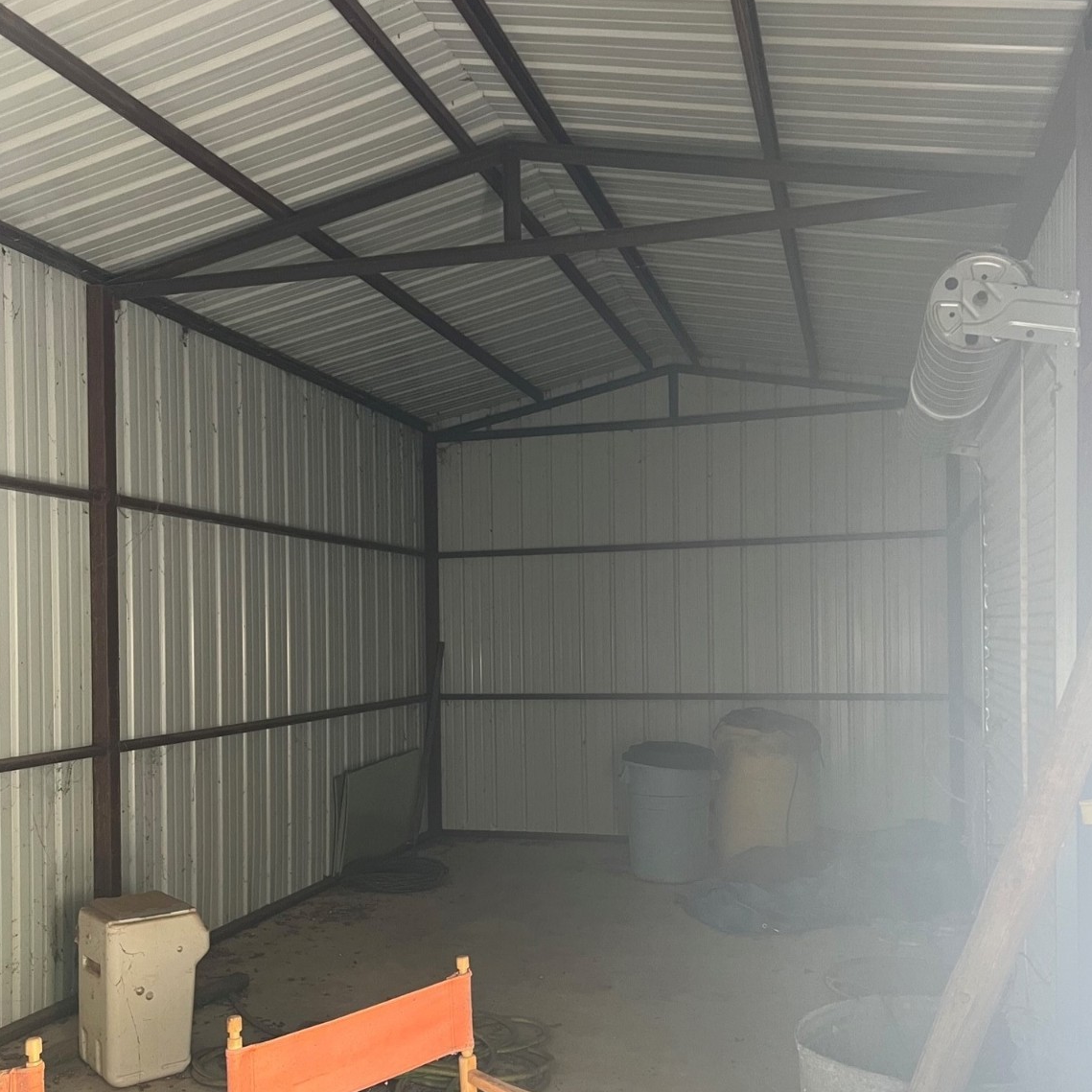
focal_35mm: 31
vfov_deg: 52.2
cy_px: 647
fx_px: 1106
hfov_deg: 52.5
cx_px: 549
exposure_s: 1/95
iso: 125
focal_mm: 5.7
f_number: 1.5
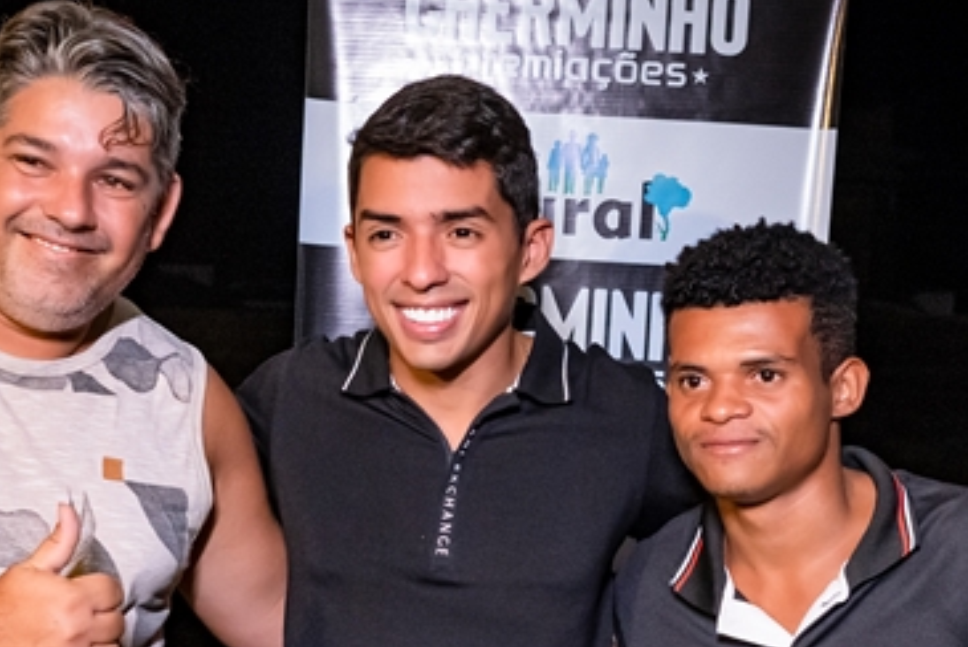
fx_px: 1964
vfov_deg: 18.5
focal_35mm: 73
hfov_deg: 27.6
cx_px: 375
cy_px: 541
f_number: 2.8
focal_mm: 24
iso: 2500
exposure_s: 1/320
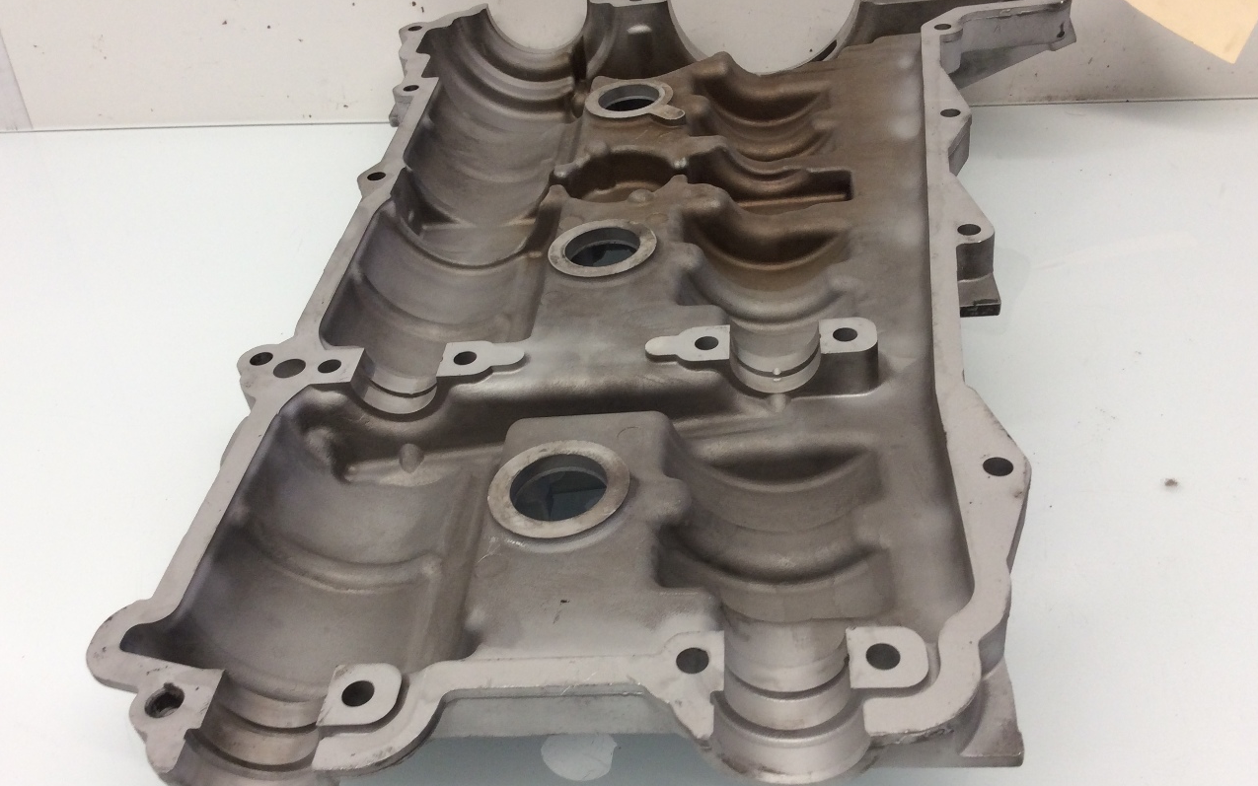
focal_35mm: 34
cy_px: 397
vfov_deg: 37.3
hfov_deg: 56.7
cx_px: 629
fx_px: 1166
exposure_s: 1/60
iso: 50
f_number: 2.4
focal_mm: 3.3
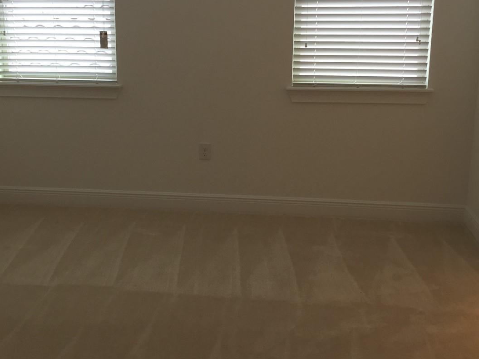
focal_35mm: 44
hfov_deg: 42.9
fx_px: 609
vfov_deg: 32.7
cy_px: 138
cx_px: 210
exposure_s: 1/40
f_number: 2.2
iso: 32
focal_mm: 4.15
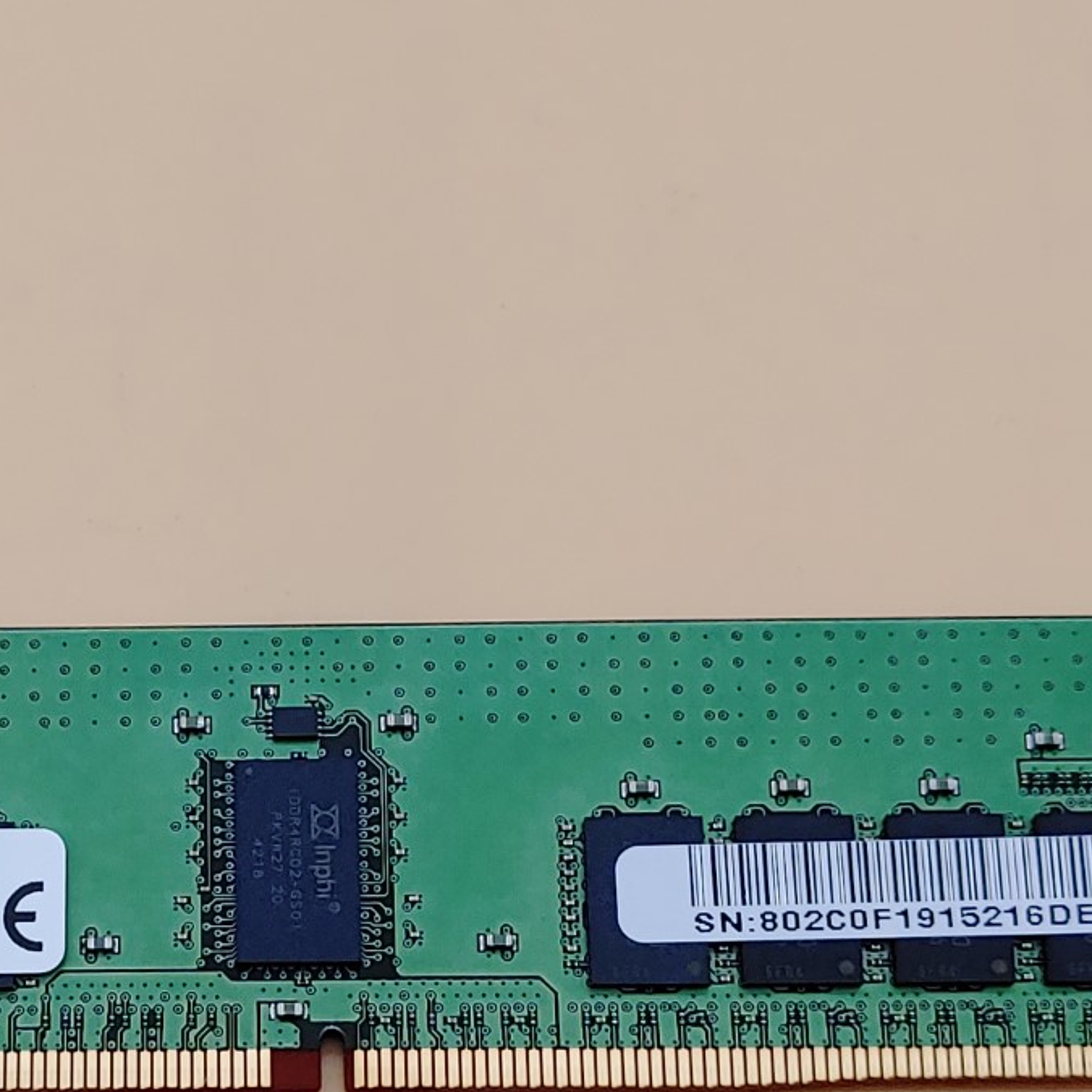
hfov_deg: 20.6
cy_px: 844
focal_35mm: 83
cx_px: 212
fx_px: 2962
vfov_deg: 20.7
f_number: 1.8
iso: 50
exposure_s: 1/116
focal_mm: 4.36
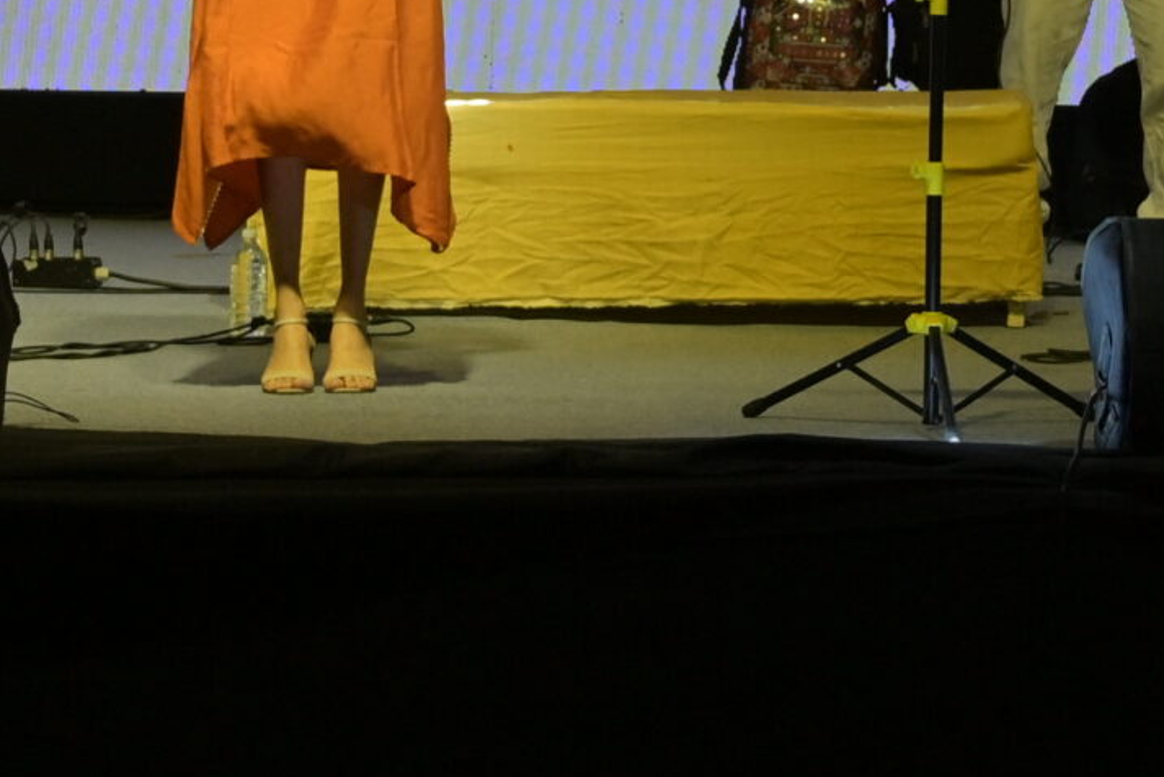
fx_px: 5919
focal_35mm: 183
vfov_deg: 7.4
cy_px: -381
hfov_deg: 11.2
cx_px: 625
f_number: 4
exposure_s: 1/160
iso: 640
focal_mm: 34.5
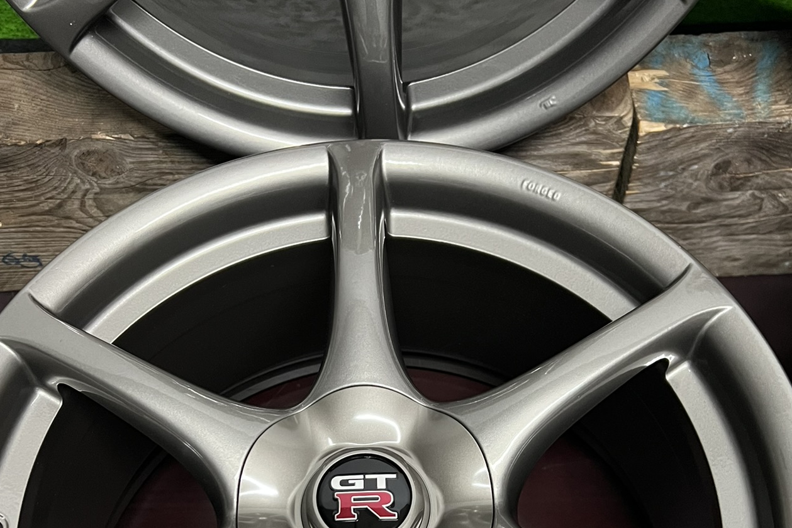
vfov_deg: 29.3
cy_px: 475
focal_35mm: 44
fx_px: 968
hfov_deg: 44.5
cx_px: 390
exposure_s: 1/33
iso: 400
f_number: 1.5
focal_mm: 5.7
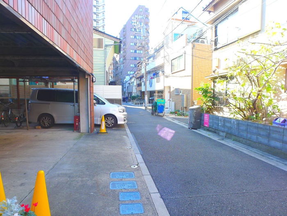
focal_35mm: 24
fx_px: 199
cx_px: 144
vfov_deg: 56.8
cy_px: 108
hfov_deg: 71.6
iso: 80
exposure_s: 1/100
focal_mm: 5.1
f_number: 2.8
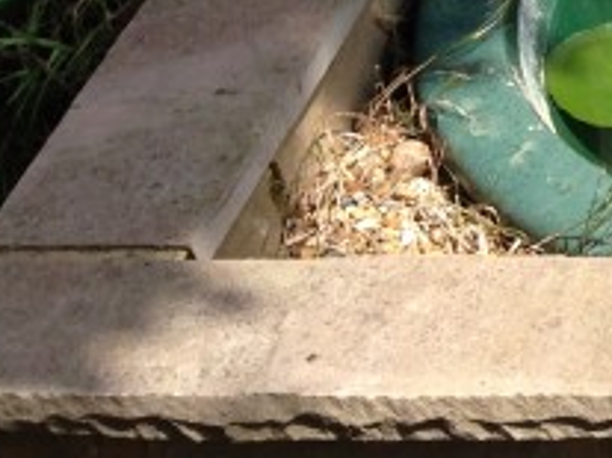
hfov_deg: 10.7
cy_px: -337
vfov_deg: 8.8
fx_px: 2880
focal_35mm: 163
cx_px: 1375
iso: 50
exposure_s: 1/968
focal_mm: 4.12
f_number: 2.4
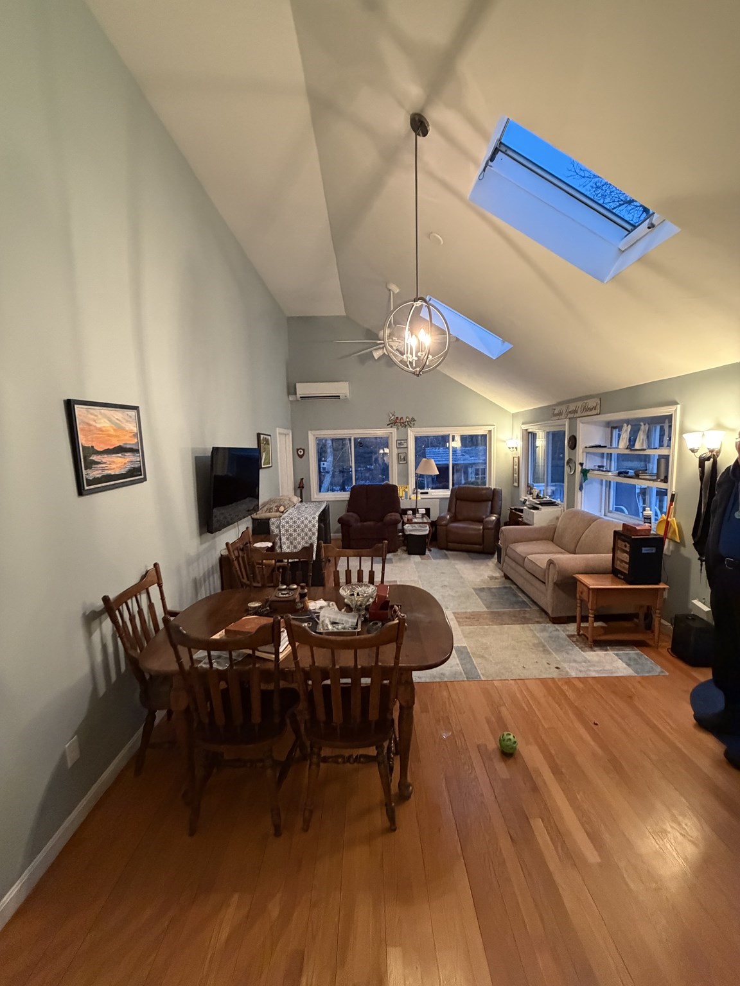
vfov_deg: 102.1
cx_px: 370
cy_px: 493
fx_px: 399
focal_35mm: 14
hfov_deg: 85.7
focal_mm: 2.22
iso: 800
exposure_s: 1/60
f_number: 2.2
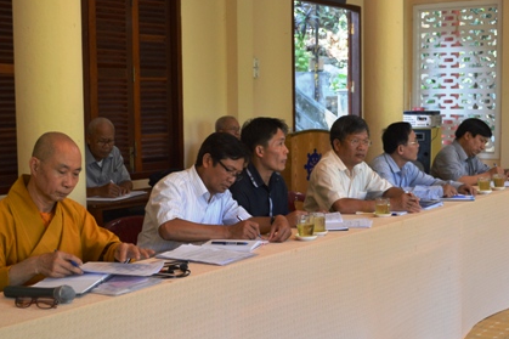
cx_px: 264
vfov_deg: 24.6
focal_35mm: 55
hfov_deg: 36.3
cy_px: 187
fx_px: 777
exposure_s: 1/80
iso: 400
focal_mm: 24
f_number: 4.5
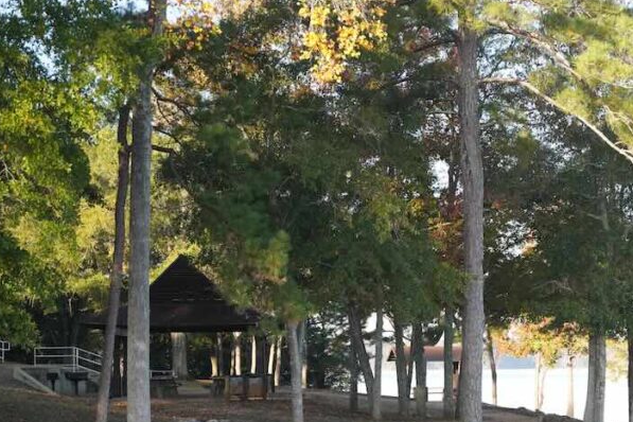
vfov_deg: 13.2
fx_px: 1811
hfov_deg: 19.7
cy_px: 358
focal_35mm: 103
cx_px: 483
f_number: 2.8
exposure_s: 1/8000
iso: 3200
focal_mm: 60
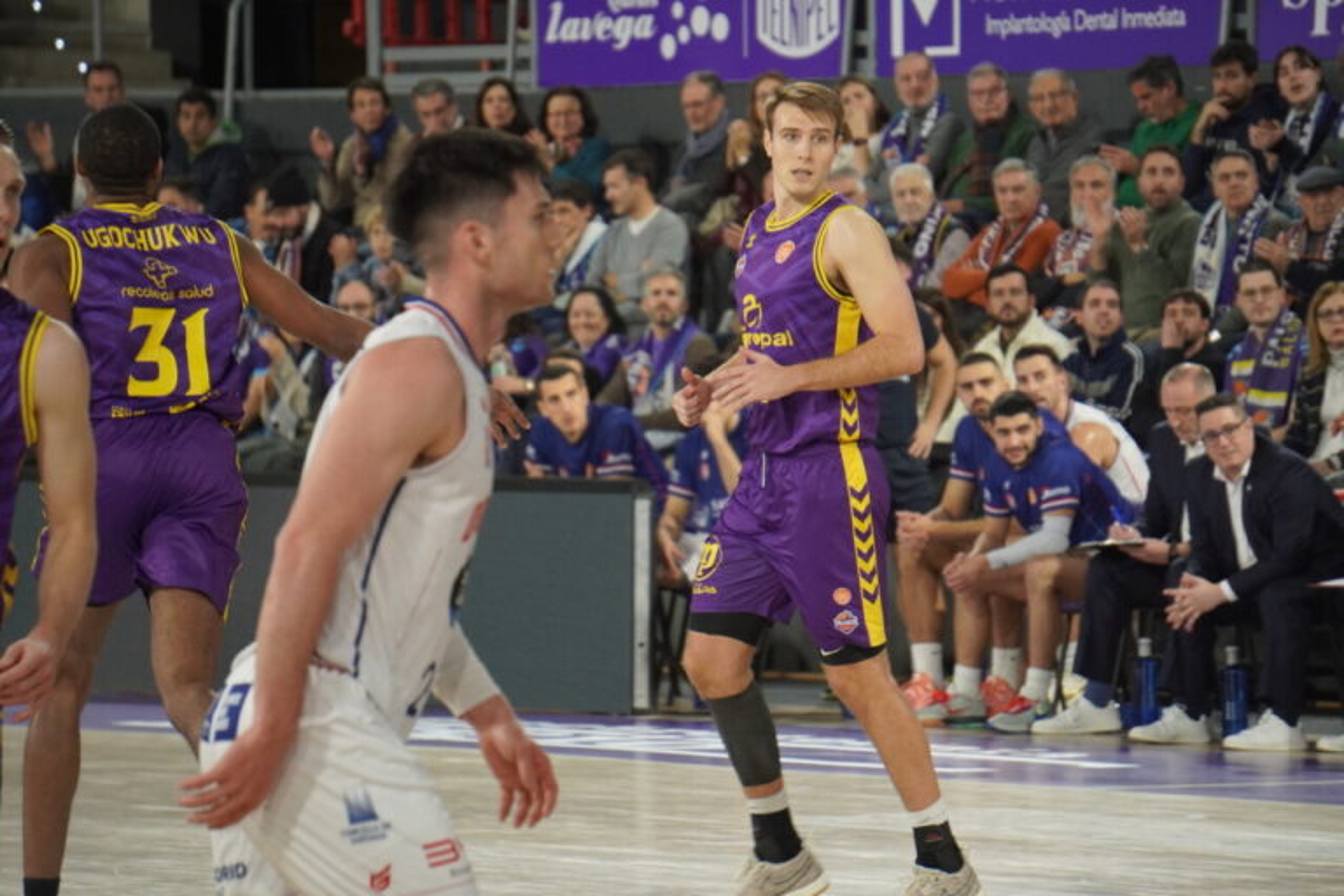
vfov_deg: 5.0
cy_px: 448
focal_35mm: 276
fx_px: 10303
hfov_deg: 7.5
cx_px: 672
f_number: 6.3
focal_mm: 184
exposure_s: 1/320
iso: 1600
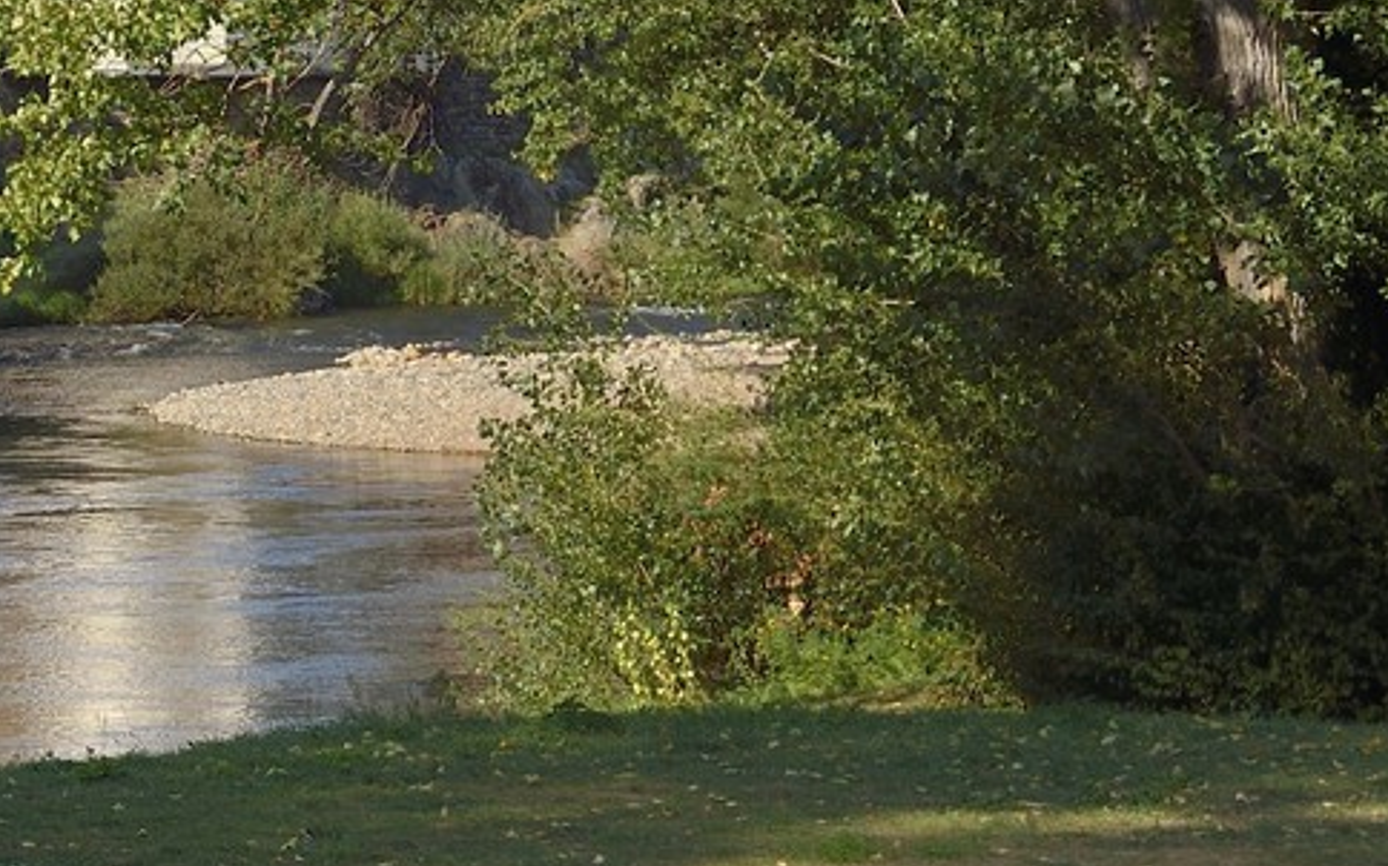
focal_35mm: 209
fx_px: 7902
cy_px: -634
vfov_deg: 6.2
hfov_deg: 9.8
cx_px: -510
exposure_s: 1/250
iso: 200
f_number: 10
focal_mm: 62
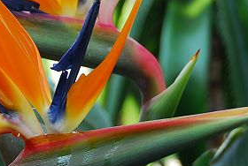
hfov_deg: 11.8
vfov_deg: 7.9
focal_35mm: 174
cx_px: 74
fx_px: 1201
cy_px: 49
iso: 100
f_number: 4.5
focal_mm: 40
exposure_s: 1/80
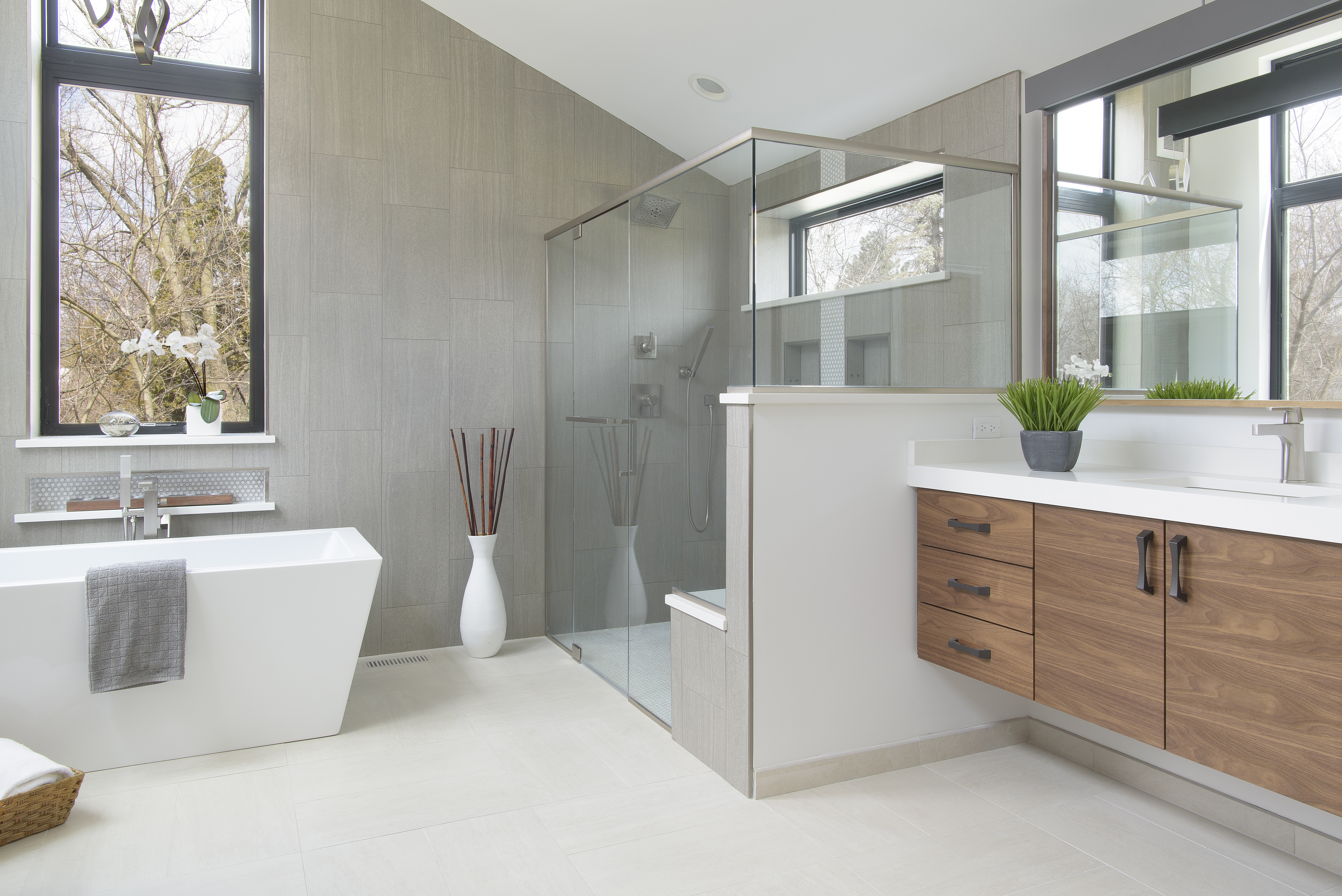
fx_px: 895
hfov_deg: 73.7
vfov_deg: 53.2
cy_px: 448
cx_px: 671
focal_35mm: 24
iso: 100
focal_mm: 24
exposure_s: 1/1.67
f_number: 16
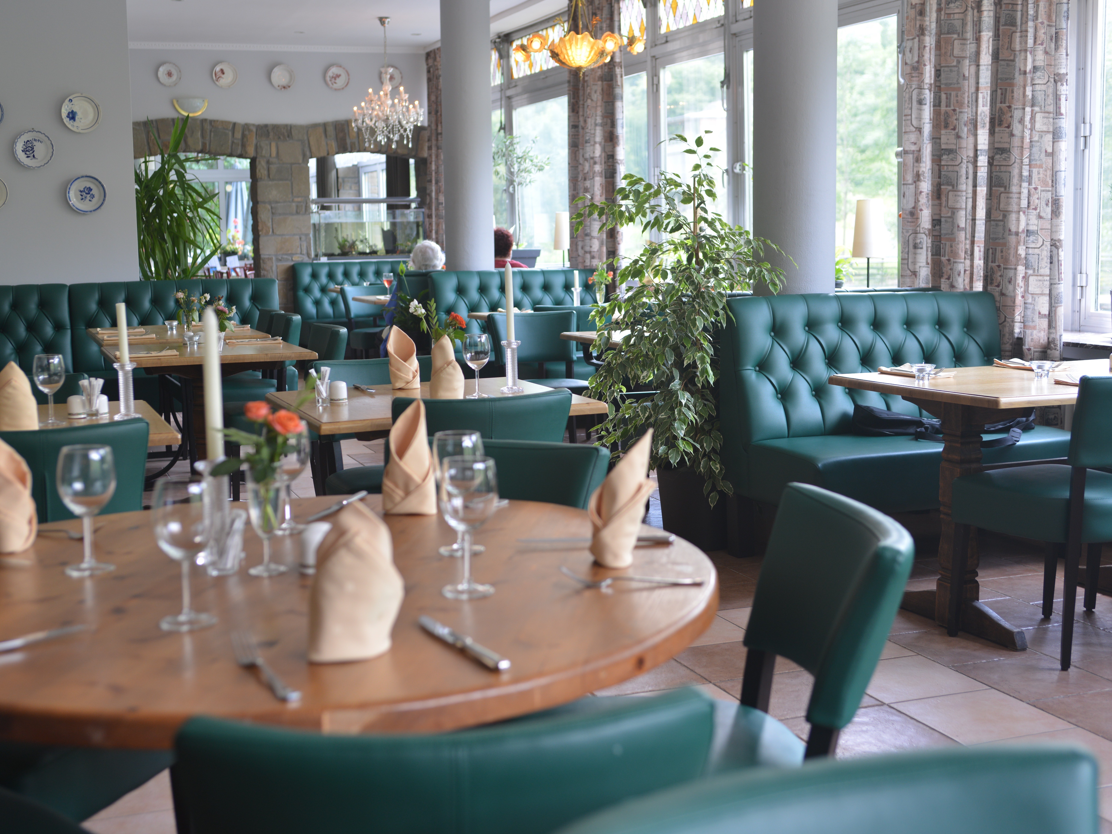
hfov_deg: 42.9
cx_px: 541
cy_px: 419
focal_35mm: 44
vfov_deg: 32.9
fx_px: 1413
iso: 250
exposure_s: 1/50
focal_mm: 40
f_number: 3.5
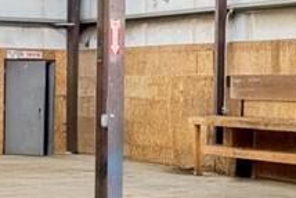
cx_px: 28
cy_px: 62
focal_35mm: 127
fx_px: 1045
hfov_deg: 15.9
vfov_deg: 10.8
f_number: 9
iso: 500
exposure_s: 1/1.25
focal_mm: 16
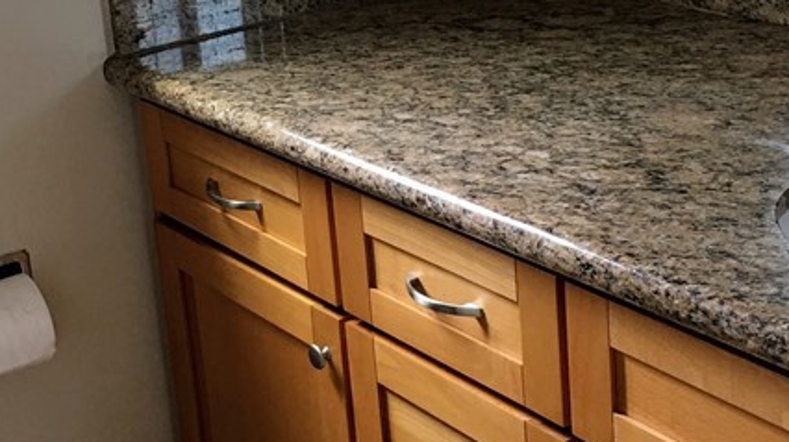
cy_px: 83
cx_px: 294
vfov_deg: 15.7
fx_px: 1589
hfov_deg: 27.8
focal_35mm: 76
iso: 32
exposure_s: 1/30
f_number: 2.2
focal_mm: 4.15
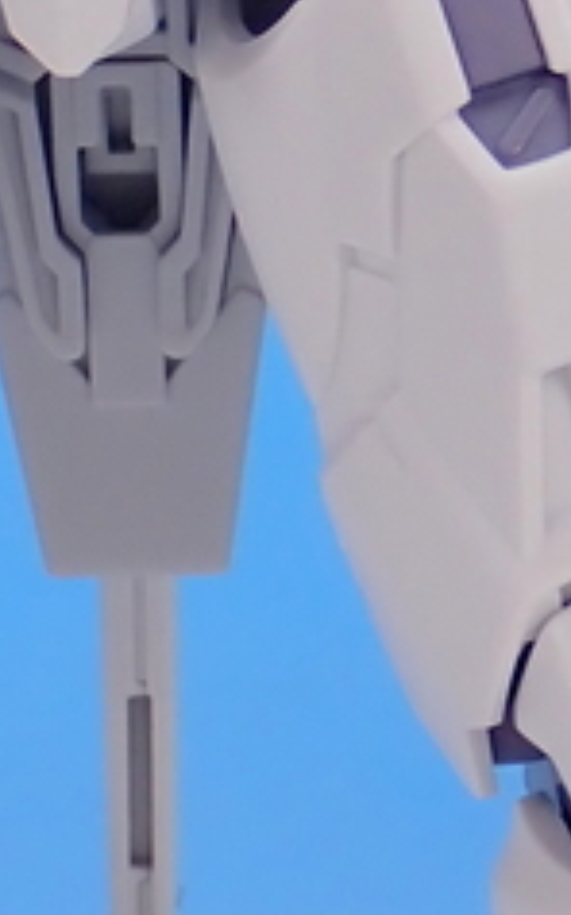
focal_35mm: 352
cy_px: 35
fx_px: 8770
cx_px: 96
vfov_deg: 6.0
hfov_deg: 3.7
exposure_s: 1
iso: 100
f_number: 16
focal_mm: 13.65
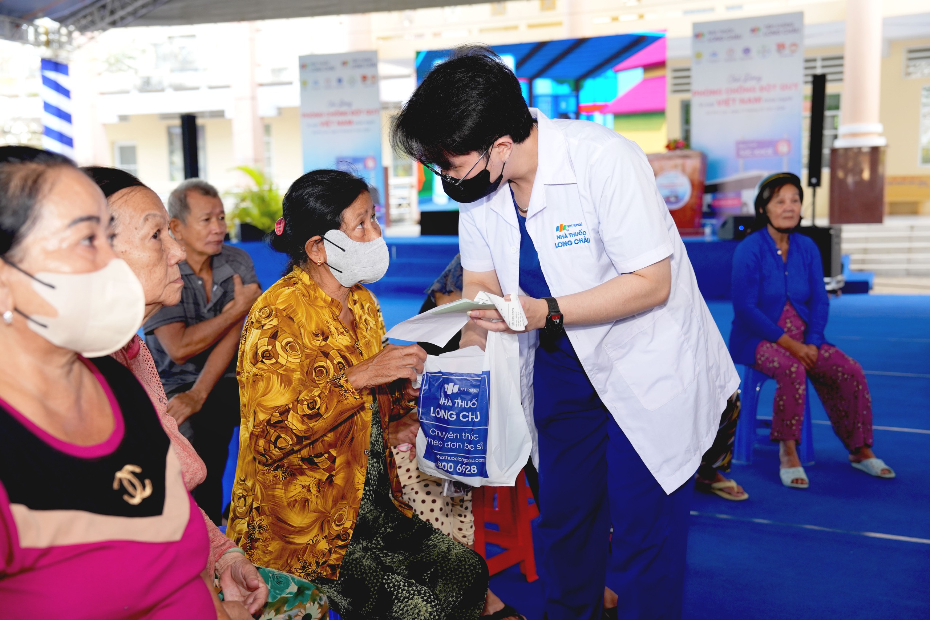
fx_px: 1111
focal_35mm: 43
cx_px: 465
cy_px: 310
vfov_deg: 31.2
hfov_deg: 45.4
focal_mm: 43
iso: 800
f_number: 4
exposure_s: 1/200
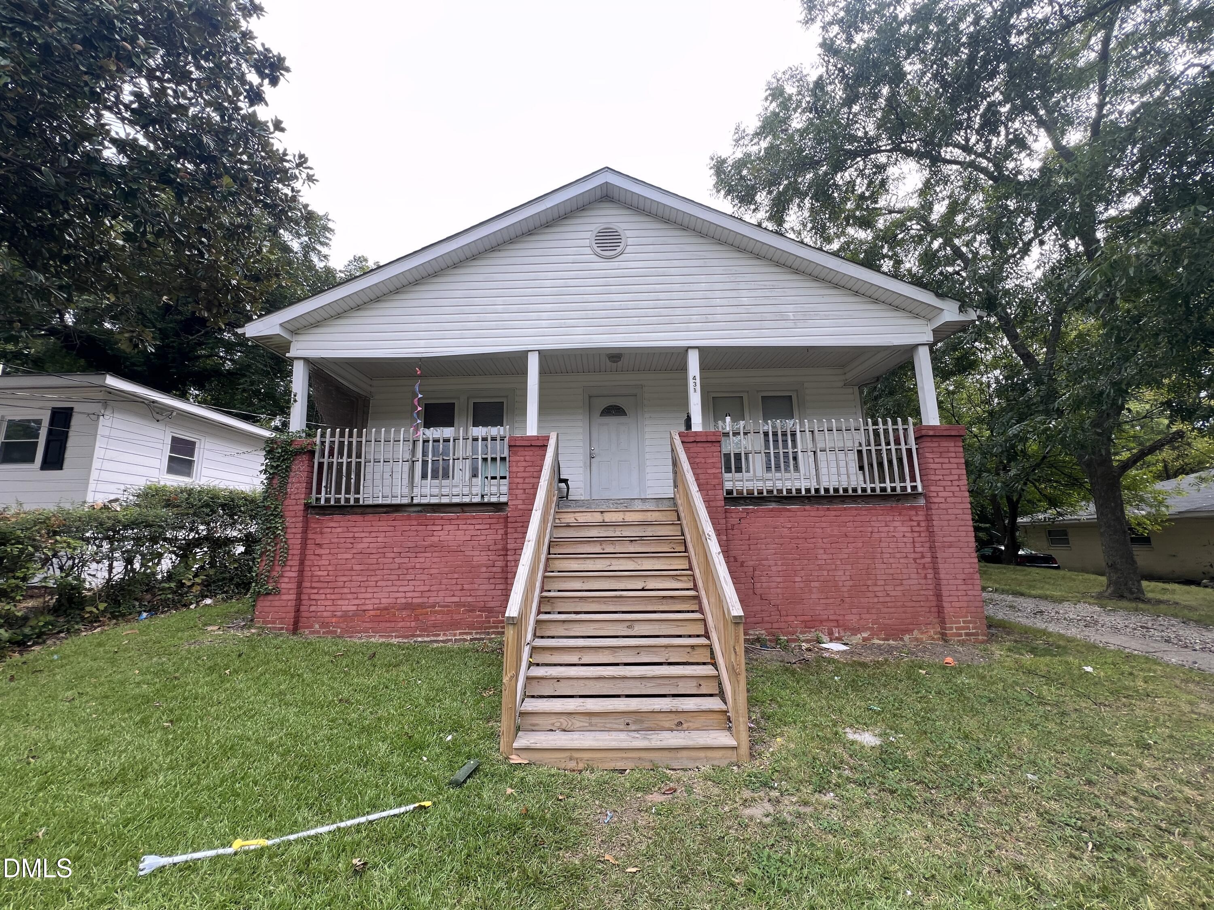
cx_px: 607
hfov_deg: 106.2
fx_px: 456
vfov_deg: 89.9
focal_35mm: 13
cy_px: 455
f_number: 1.8
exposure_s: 1/184
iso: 32
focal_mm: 1.57
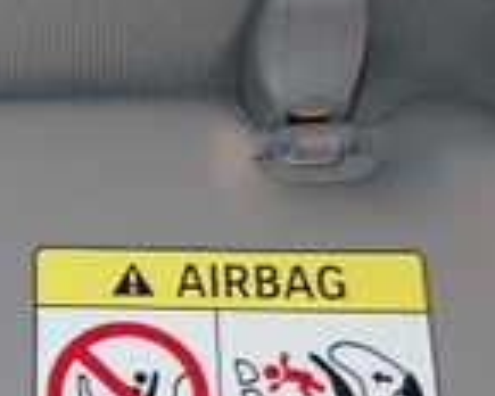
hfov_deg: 17.4
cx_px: -215
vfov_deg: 15.1
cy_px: 328
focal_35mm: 101
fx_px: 1480
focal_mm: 4.5
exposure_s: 1/40
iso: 200
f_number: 2
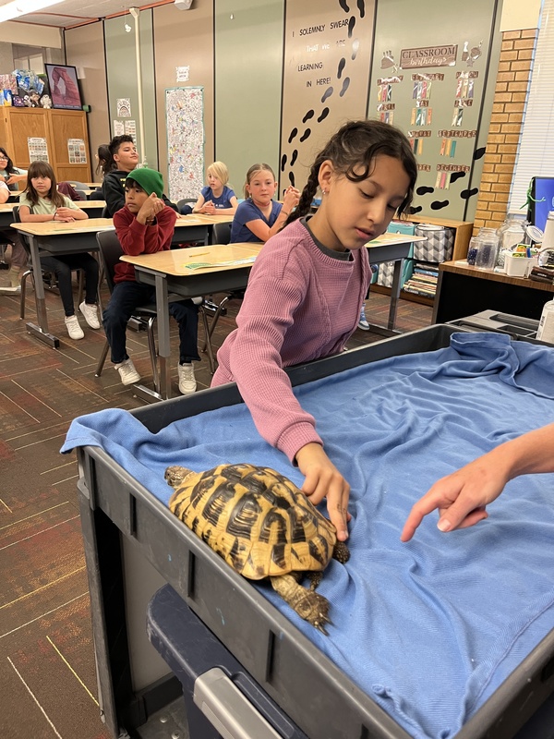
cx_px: 277
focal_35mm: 26
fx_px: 555
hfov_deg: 53.1
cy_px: 370
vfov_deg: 67.3
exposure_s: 1/60
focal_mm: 5.1
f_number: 1.6
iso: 250
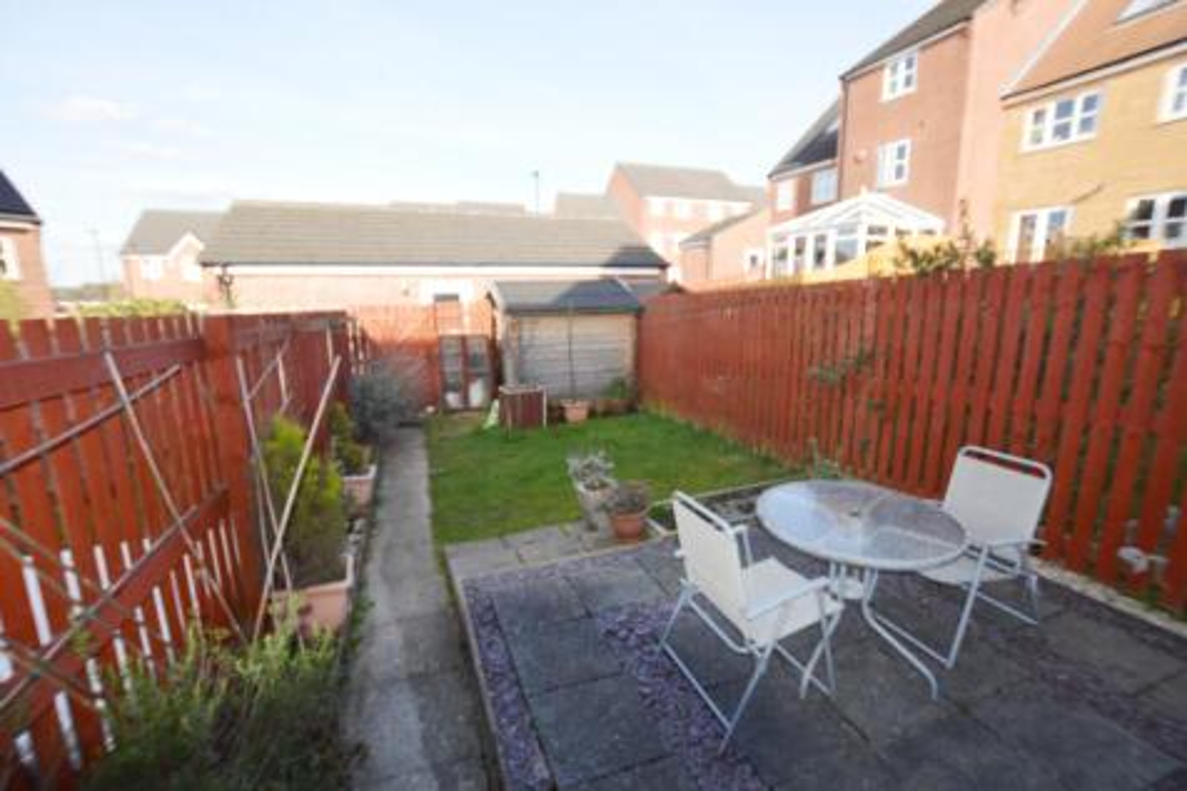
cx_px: 594
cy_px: 396
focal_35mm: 15
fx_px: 494
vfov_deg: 77.3
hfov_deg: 100.4
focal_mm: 10
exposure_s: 1/200
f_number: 4.5
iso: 100
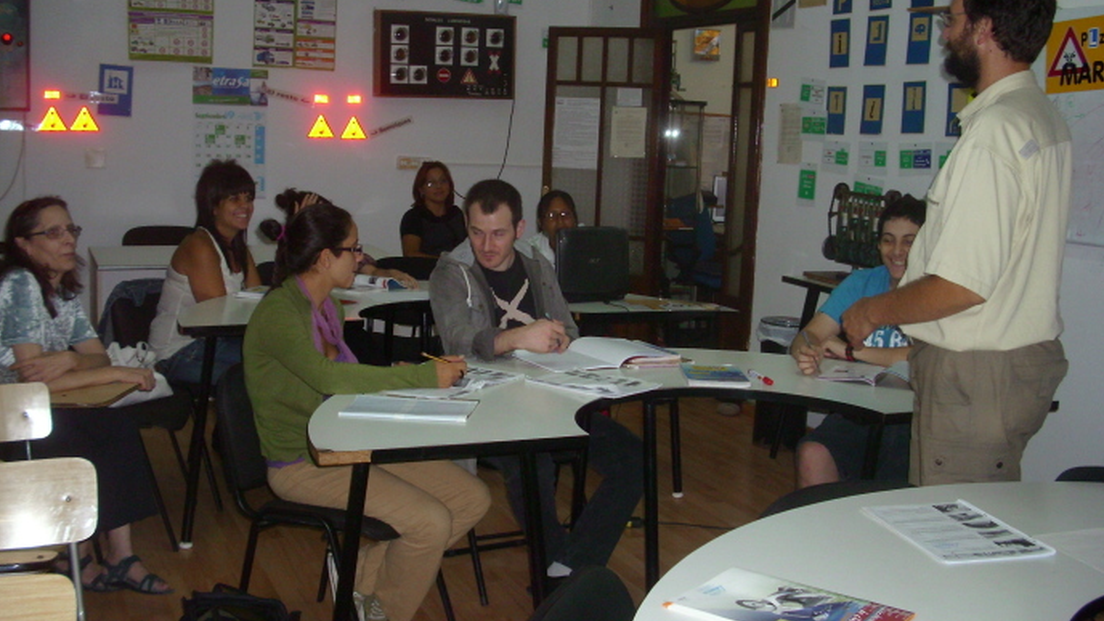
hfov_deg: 49.4
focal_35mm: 41
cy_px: 296
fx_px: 1200
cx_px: 558
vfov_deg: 29.0
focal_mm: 6.2
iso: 200
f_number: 2.8
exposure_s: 1/200
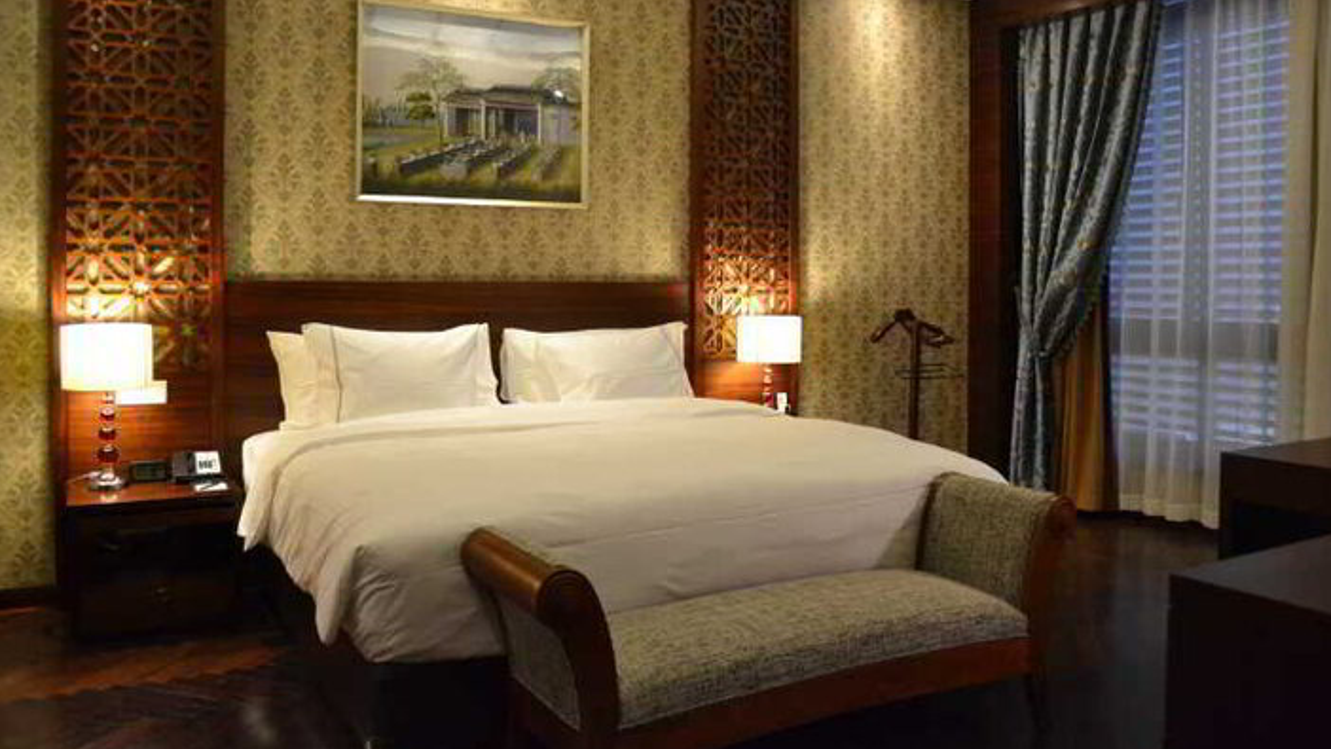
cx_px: 667
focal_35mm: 29
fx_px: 1024
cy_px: 301
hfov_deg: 66.1
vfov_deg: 40.0
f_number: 3.5
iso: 2000
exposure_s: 1/30
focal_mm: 18
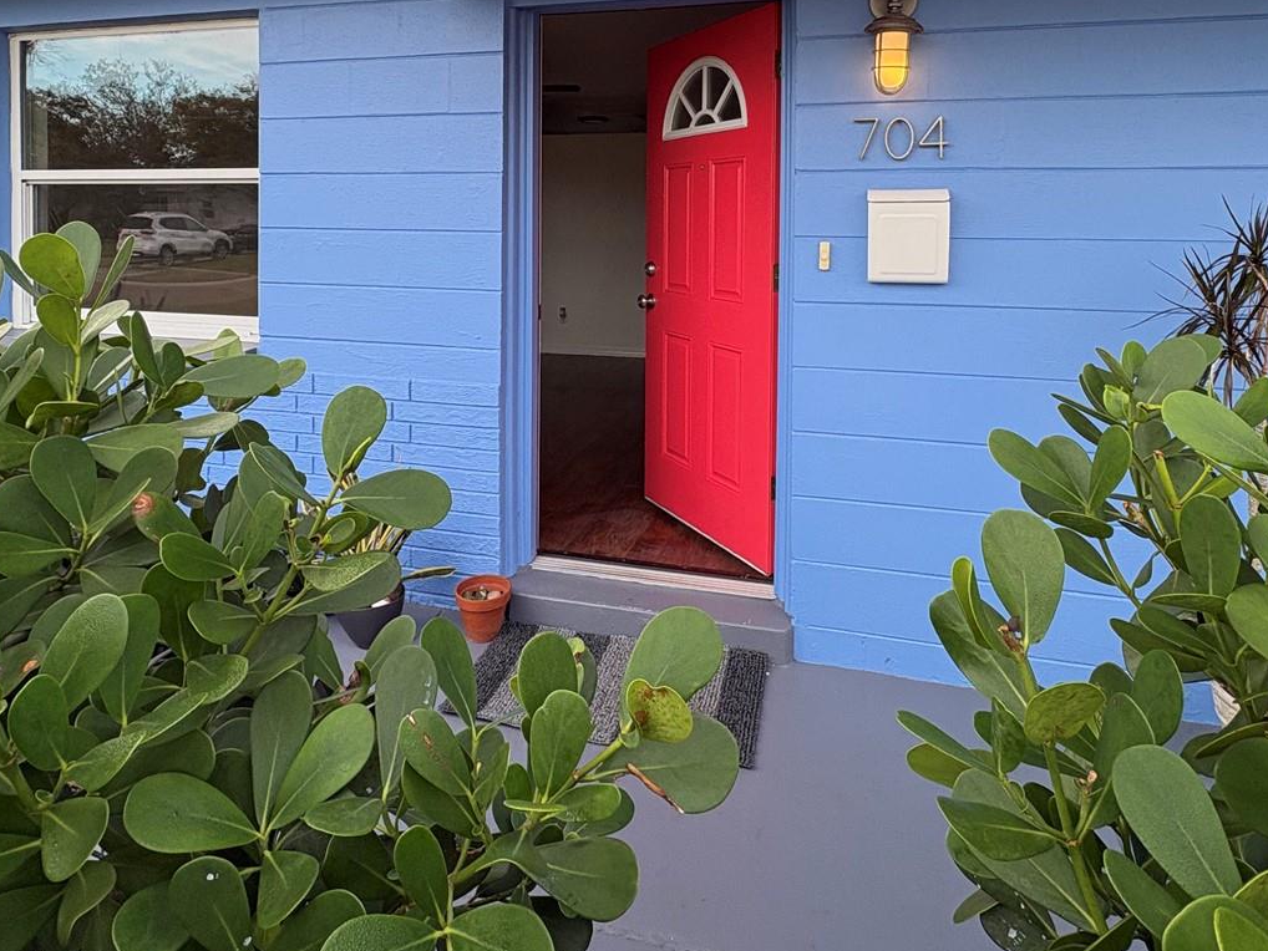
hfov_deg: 76.4
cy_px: 243
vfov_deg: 58.1
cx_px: 645
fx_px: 806
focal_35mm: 22
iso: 50
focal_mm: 2.22
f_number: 2.2
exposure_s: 1/120
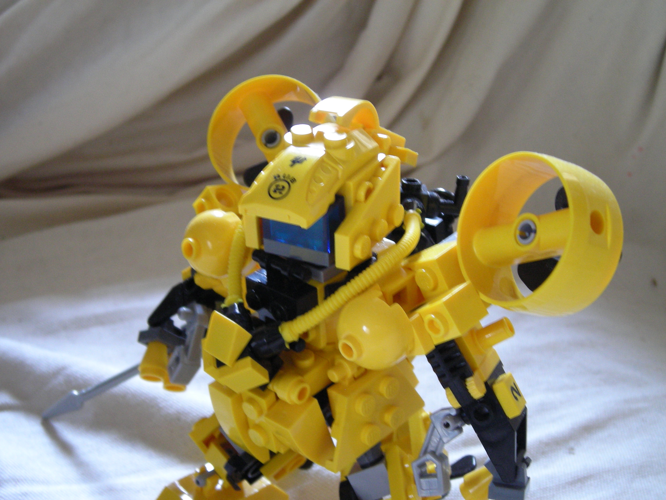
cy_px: 250
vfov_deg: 26.6
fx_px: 1058
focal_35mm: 55
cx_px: 333
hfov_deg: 34.9
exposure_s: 1/4.8
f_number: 3.6
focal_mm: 9.1
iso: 200
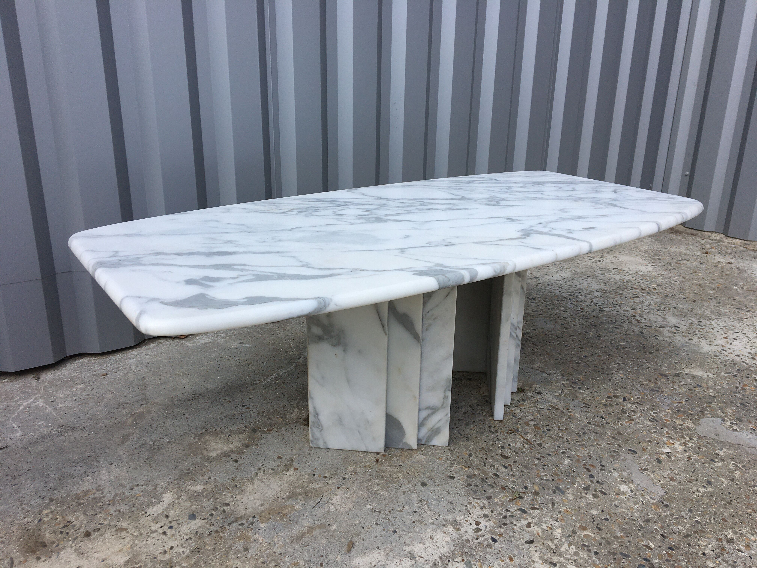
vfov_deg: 48.2
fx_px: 634
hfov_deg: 61.7
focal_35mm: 29
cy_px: 284
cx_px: 378
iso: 25
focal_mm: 4.15
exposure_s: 1/785
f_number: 2.2
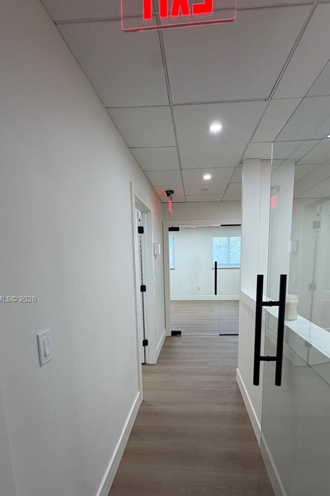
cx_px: 179
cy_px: 300
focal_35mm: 19
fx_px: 261
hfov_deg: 64.4
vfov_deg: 85.7
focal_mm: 2.22
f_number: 2.2
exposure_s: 1/120
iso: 125
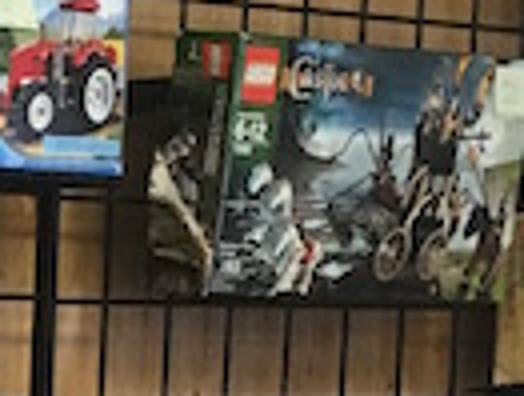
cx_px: -820
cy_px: 736
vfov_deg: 6.4
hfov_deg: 8.0
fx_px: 3431
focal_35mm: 226
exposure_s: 1/30
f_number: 2.2
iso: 40
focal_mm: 4.15
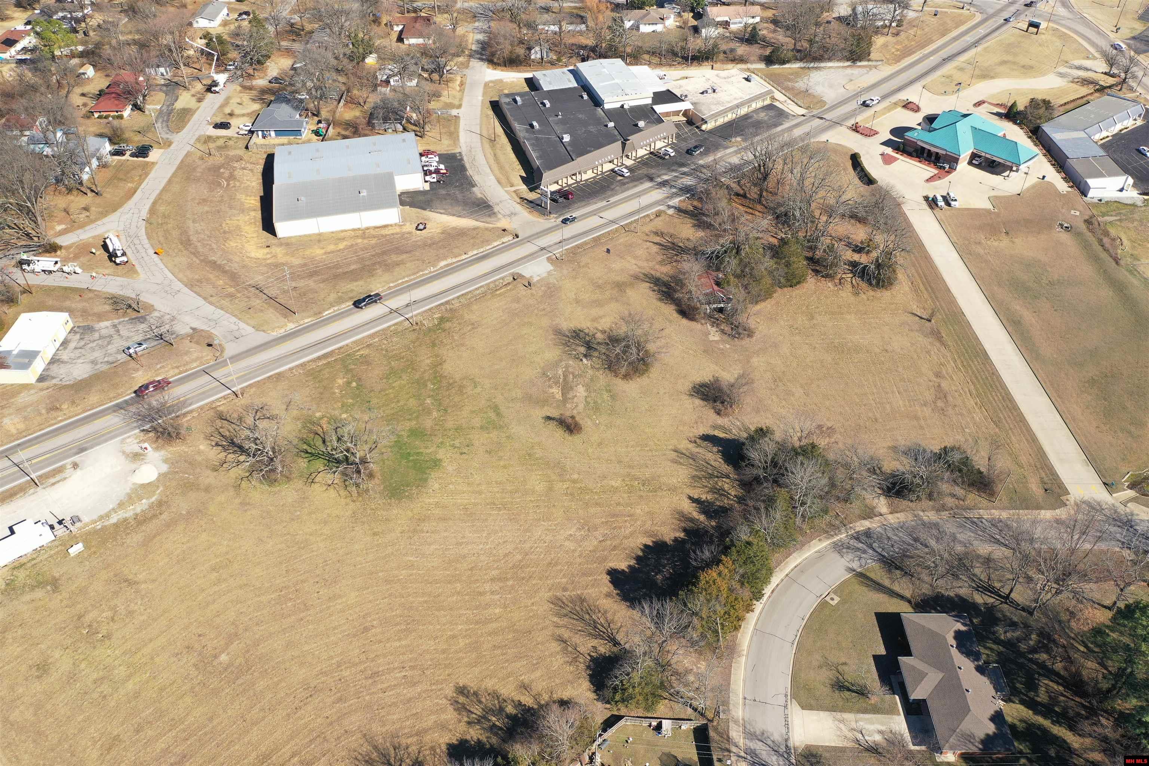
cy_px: 383
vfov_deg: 46.4
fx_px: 894
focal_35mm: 28
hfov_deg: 65.5
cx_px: 574
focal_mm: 10.26
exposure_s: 1/50
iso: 100
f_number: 3.2
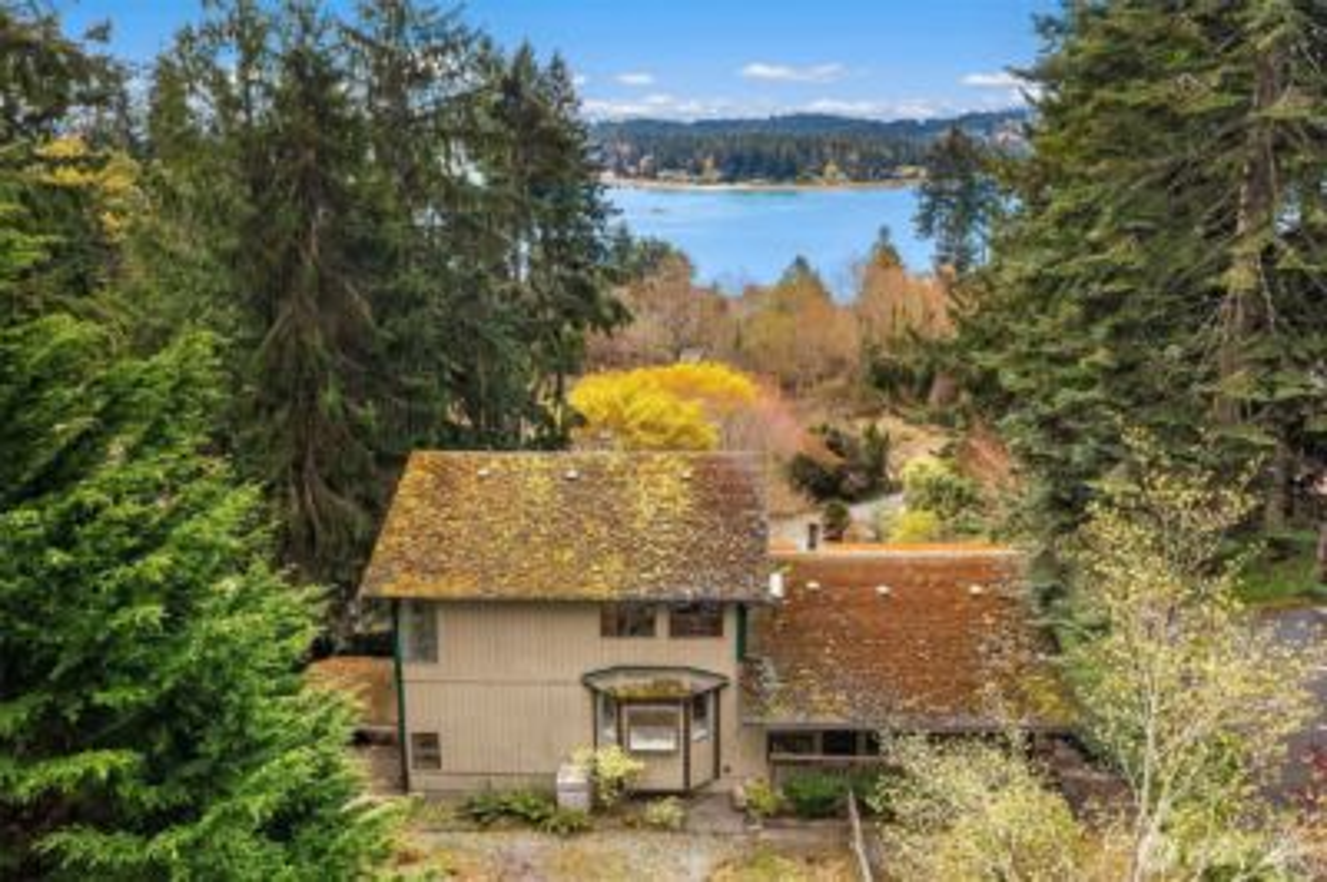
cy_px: 441
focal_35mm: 28
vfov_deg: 46.3
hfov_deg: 65.5
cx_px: 664
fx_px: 1031
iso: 100
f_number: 4.5
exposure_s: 1/120
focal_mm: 10.26
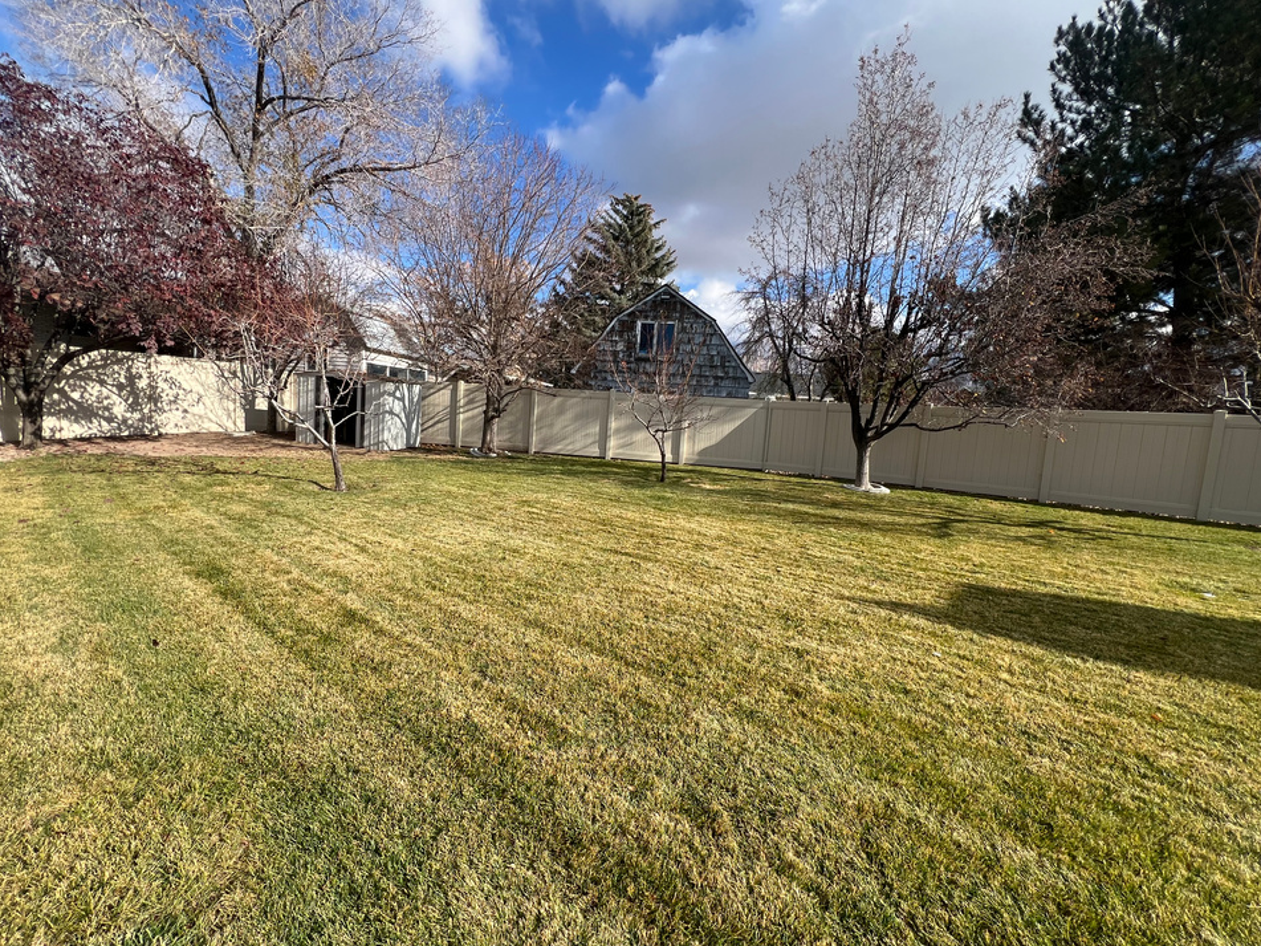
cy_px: 456
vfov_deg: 85.6
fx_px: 510
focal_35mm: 14
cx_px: 599
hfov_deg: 102.0
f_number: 1.8
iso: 32
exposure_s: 1/1074
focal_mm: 1.57
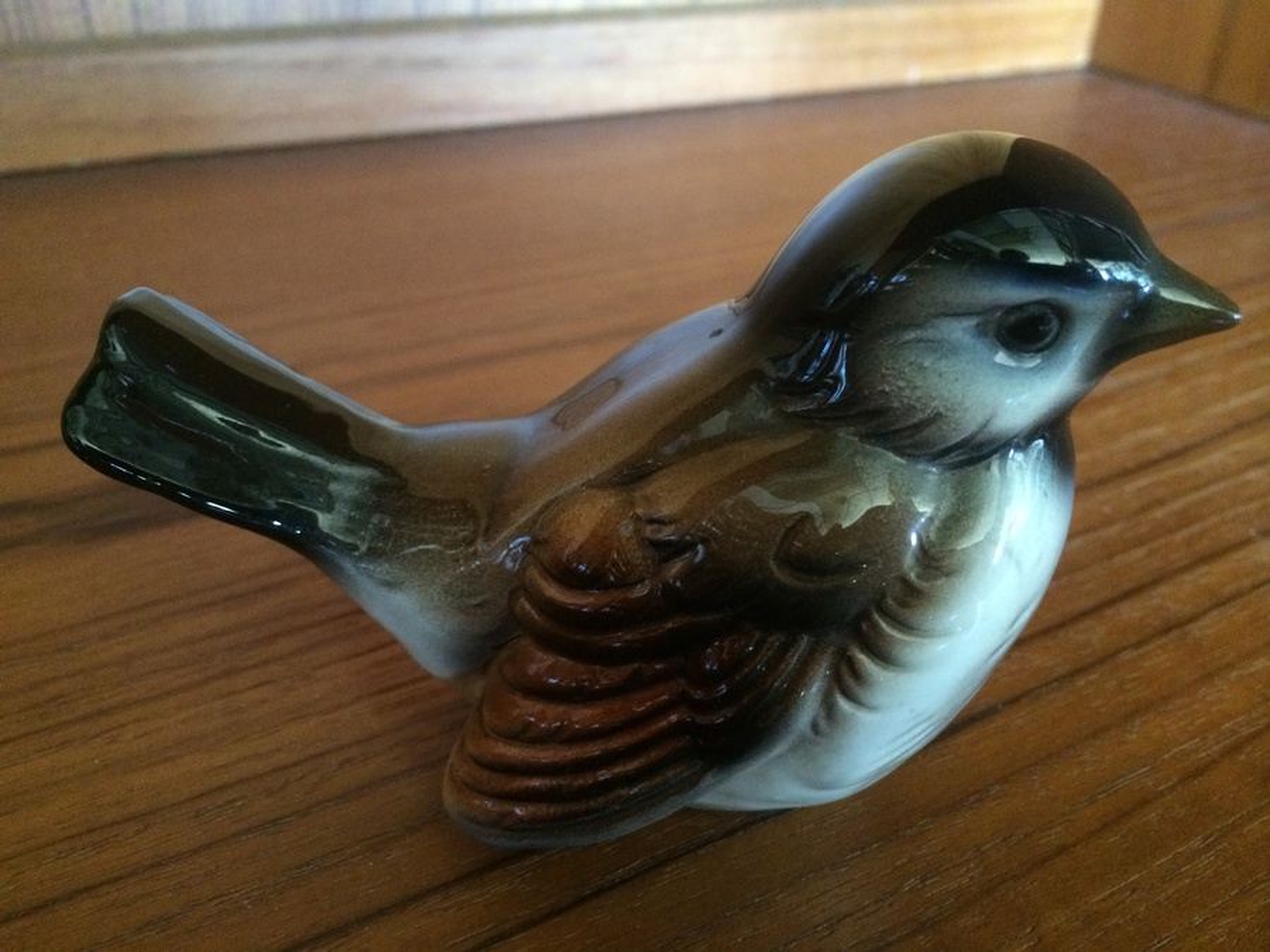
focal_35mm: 30
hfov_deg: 60.0
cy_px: 476
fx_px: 1101
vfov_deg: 46.8
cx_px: 635
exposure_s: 1/15
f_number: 2.2
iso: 400
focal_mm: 4.12
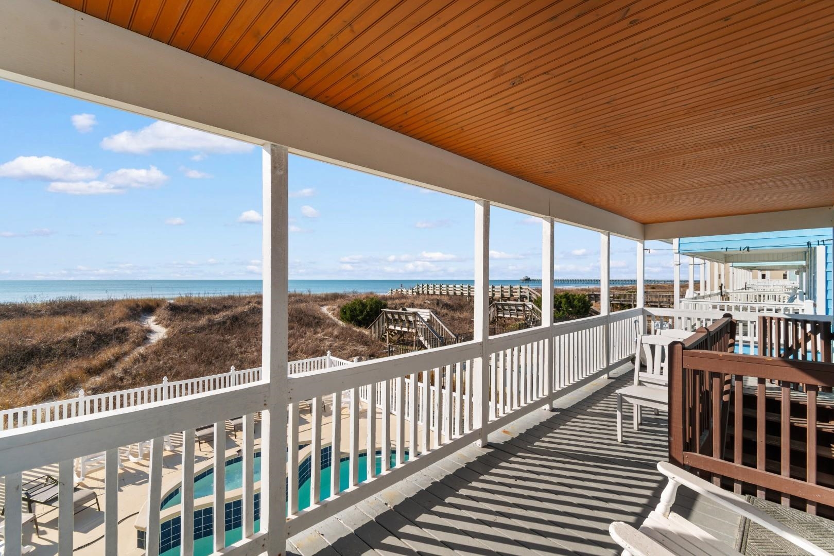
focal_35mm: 15
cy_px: 278
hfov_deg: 100.4
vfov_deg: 77.3
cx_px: 417
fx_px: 347
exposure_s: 1/400
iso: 100
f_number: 10
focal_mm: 10
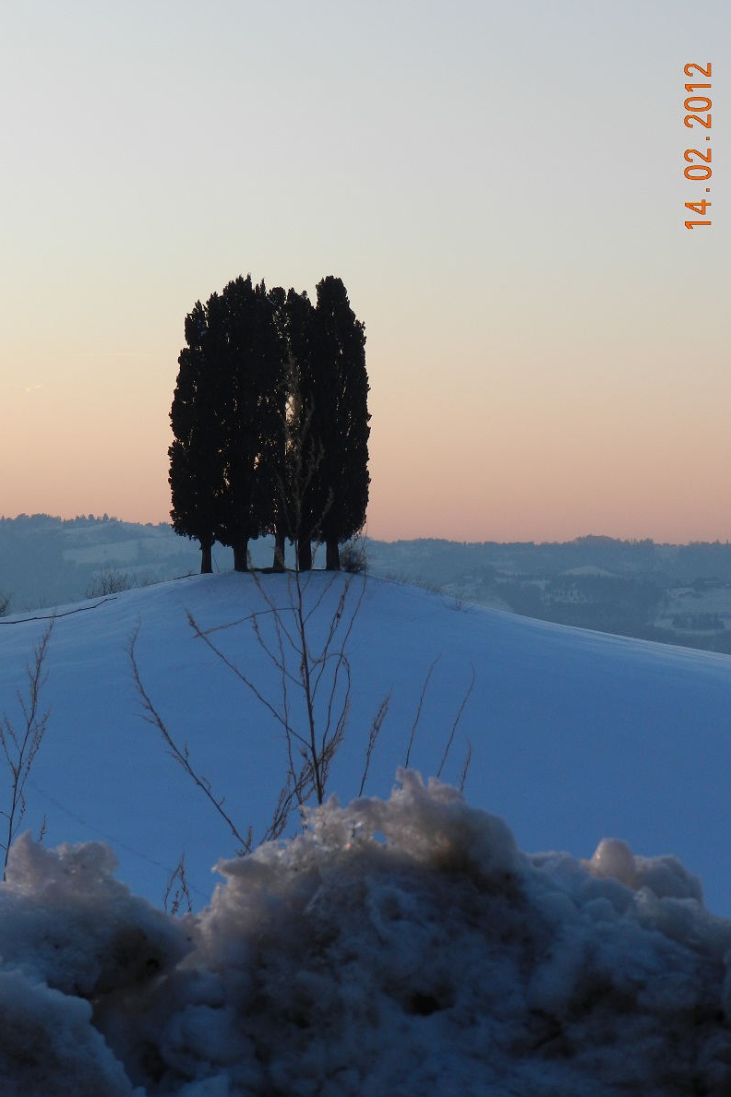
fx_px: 3200
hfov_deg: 13.0
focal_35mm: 105
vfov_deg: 19.5
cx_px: 369
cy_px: 549
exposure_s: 1/320
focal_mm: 17.7
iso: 160
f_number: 4.6
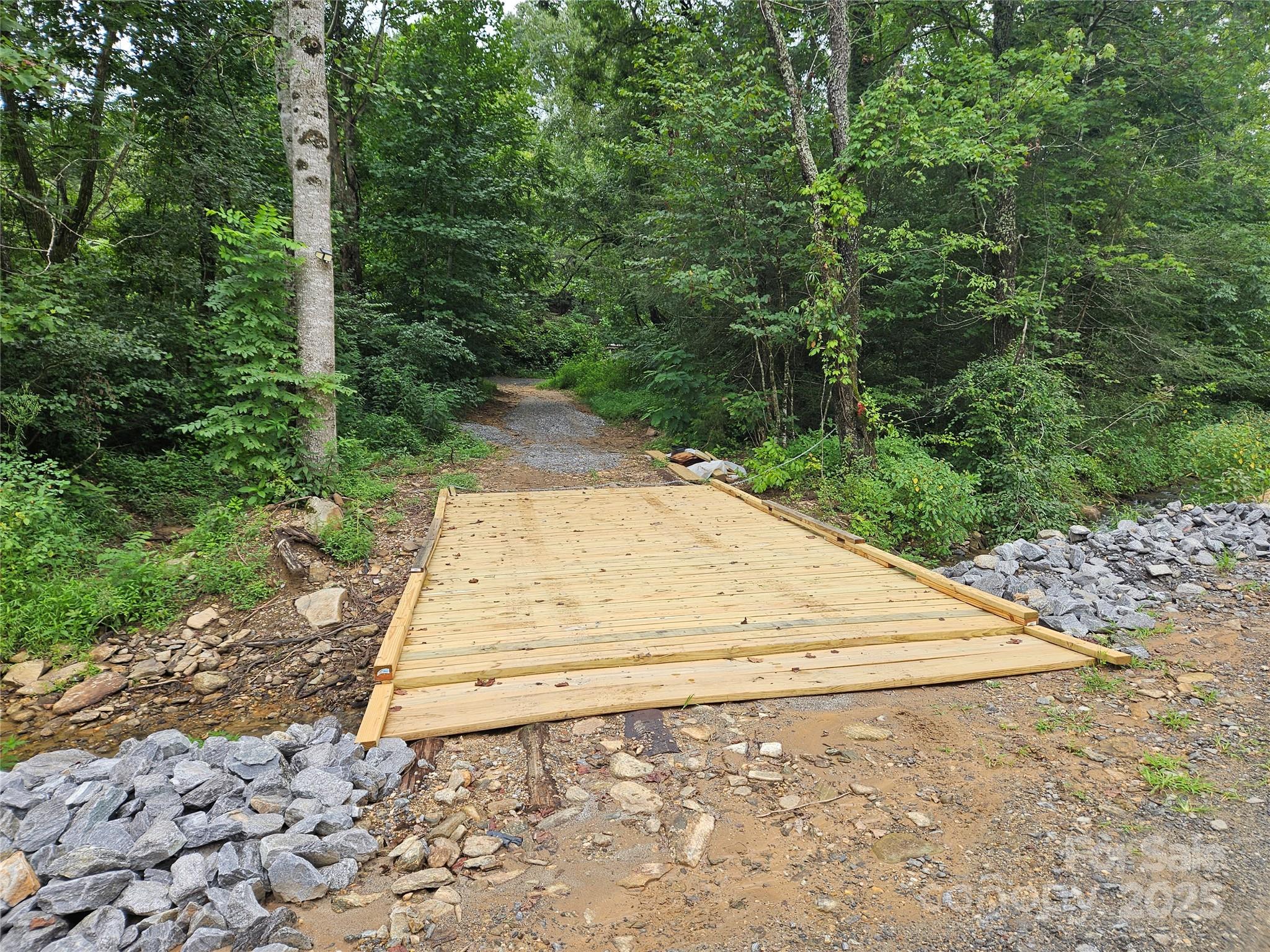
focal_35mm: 23
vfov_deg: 58.9
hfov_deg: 73.9
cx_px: 635
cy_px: 476
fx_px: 844
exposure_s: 1/474
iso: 25
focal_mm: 5.4
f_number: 1.8
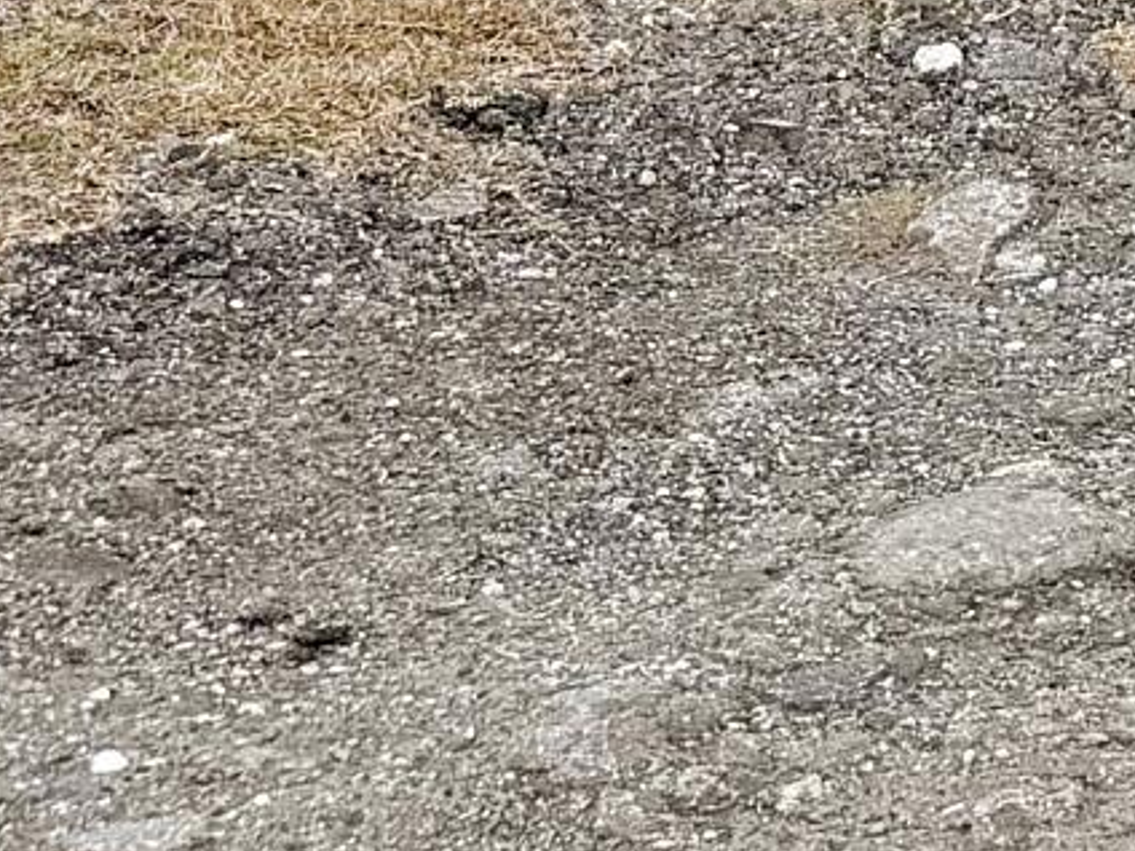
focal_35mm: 170
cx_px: 1839
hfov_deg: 11.1
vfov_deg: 7.2
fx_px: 5574
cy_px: -2122
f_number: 1.78
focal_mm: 6.76
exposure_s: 1/3759
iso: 80
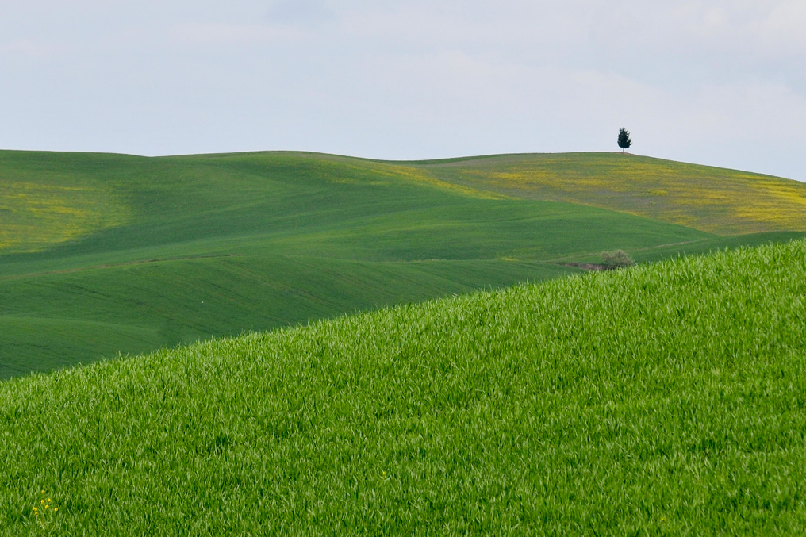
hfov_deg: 6.8
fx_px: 6760
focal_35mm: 302
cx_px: 401
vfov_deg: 4.5
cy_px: 268
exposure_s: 1/400
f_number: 10
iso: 200
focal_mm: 200
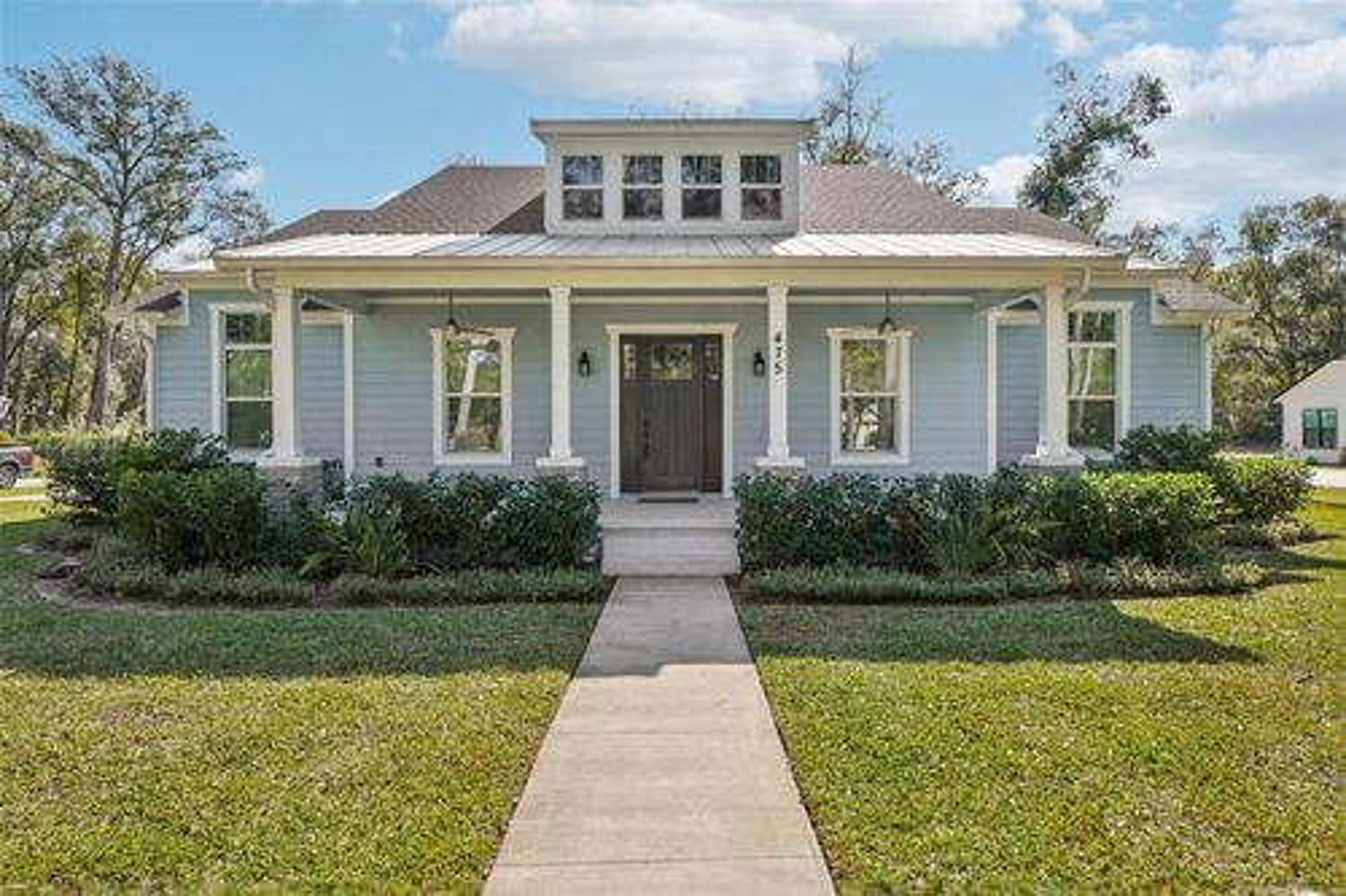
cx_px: 673
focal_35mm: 20
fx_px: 729
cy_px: 448
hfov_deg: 85.4
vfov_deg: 63.2
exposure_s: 1/400
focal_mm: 13
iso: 400
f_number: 8
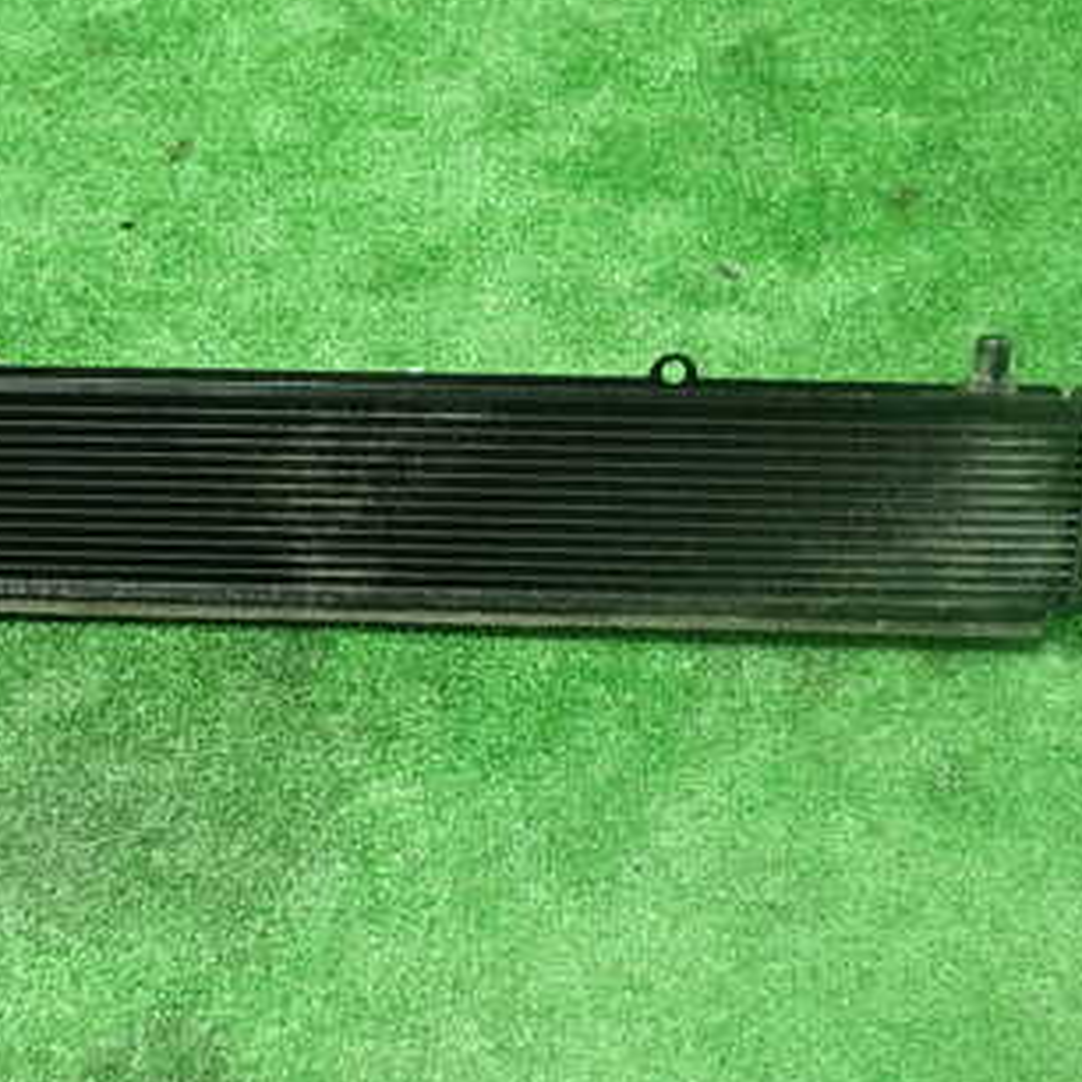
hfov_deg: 32.6
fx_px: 1839
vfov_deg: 32.8
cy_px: 541
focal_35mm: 52
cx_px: 410
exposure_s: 1/80
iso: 800
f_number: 2.3
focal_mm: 5.5
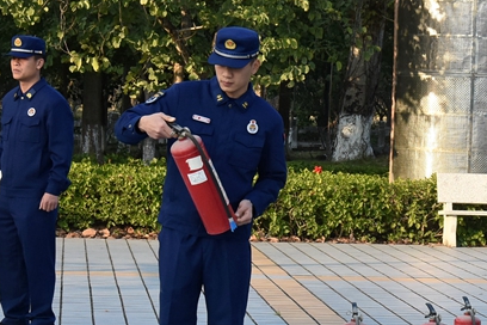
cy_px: 202
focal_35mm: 88
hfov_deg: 23.1
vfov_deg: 15.5
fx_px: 1190
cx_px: 190
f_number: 8
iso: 720
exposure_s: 1/500
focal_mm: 38
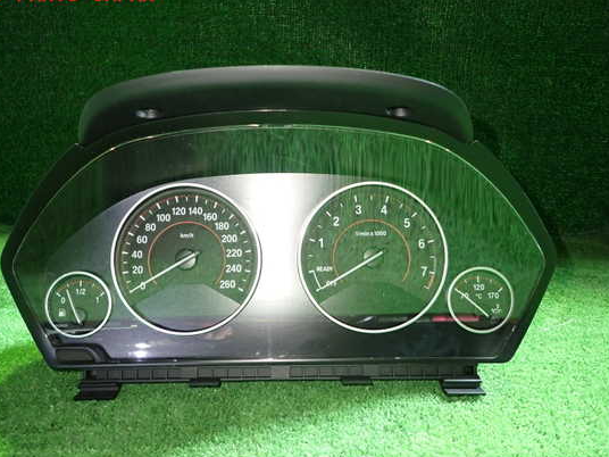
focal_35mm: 28
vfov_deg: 49.7
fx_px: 493
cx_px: 289
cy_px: 235
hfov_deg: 63.4
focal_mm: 4.5
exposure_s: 1/30
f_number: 2
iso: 640
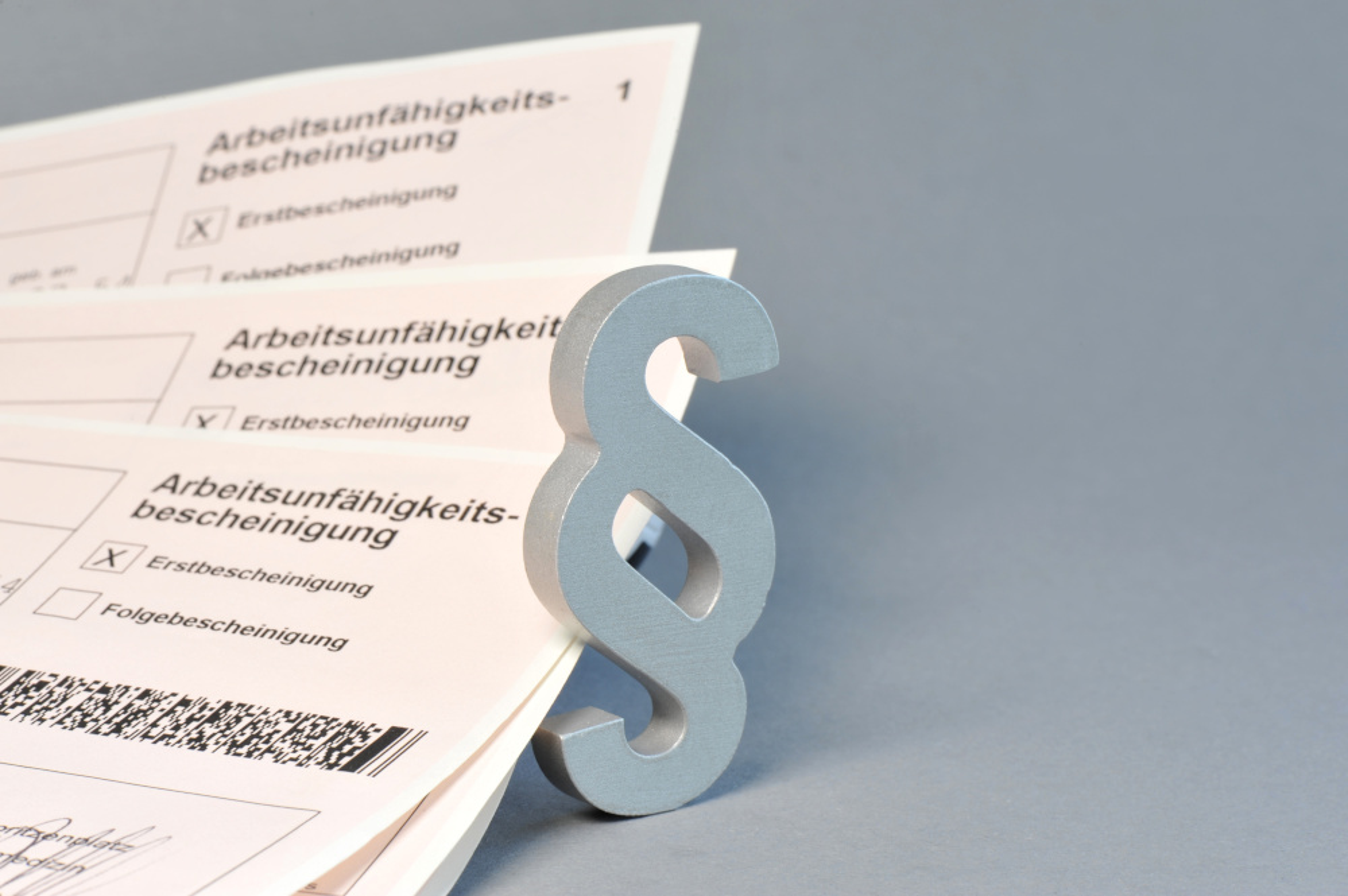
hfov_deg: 19.5
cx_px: 674
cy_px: 448
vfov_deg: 13.0
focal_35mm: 105
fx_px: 3928
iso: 200
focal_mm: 105
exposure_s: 1/3.33
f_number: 25
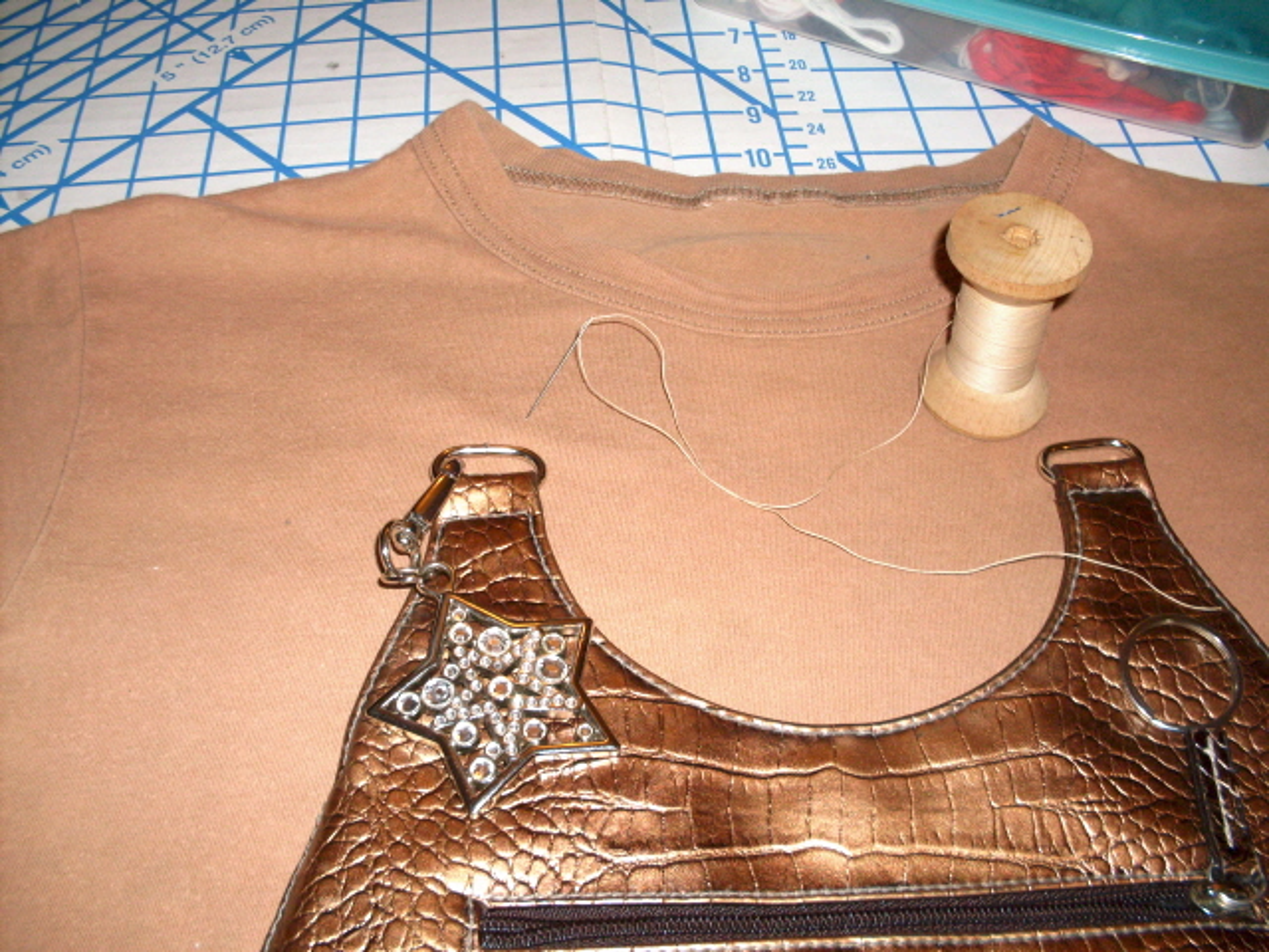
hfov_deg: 49.0
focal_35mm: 38
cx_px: 634
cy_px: 476
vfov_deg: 37.7
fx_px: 1393
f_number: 2.8
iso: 100
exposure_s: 1/45
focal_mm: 6.3
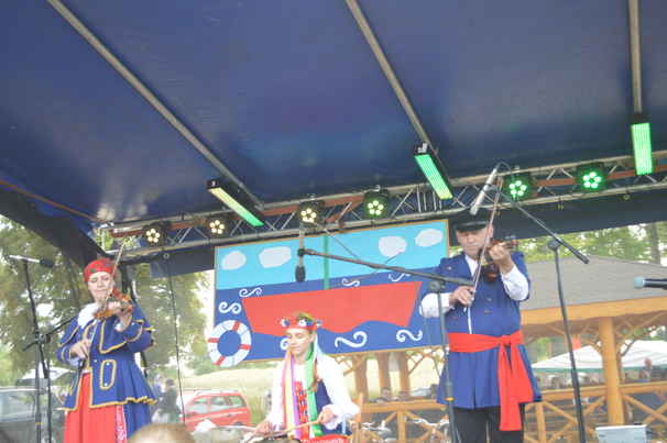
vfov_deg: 28.0
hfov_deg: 41.1
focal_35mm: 48
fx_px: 889
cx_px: 334
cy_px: 222
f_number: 5
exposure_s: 1/100
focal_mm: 32
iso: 400
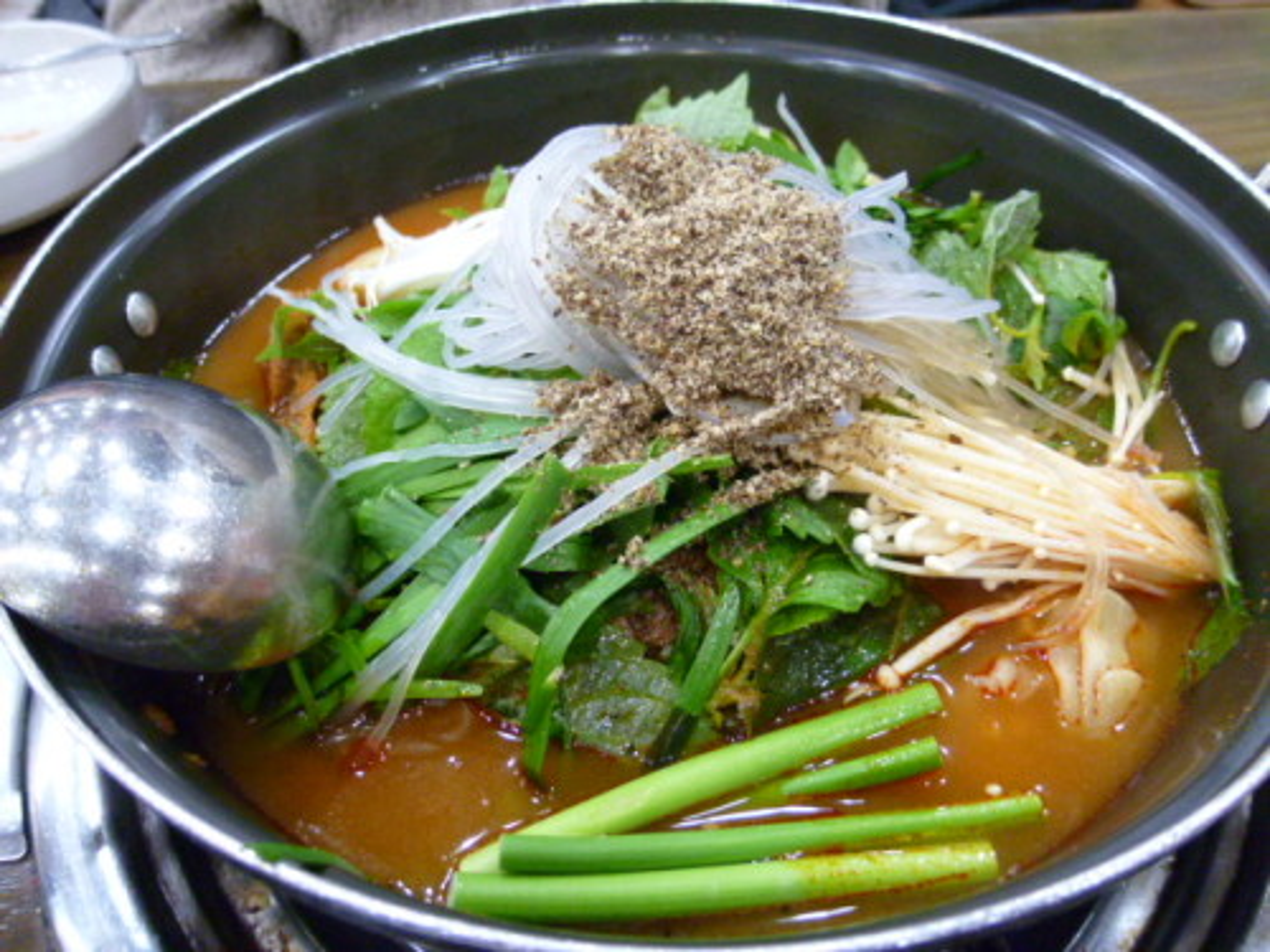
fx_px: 954
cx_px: 635
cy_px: 476
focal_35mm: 26
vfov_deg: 53.1
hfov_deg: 67.3
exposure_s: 1/20
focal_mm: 4.7
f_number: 2.3
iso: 400
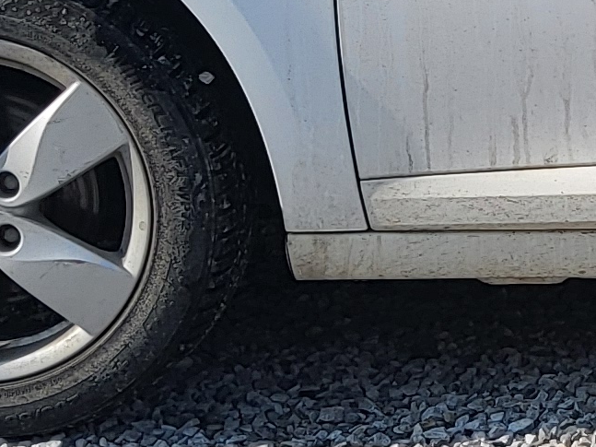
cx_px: 1093
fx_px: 2823
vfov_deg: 9.0
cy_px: -60
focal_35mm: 164
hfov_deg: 11.2
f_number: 1.8
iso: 12
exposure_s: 1/732
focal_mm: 3.98
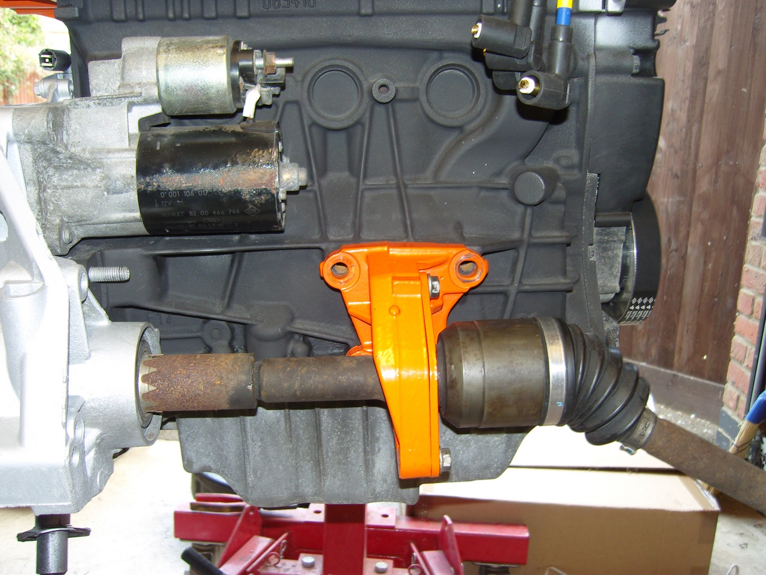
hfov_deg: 54.0
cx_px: 383
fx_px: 752
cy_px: 288
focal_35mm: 34
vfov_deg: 41.8
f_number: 2.8
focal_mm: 7.3
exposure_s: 1/40
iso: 100
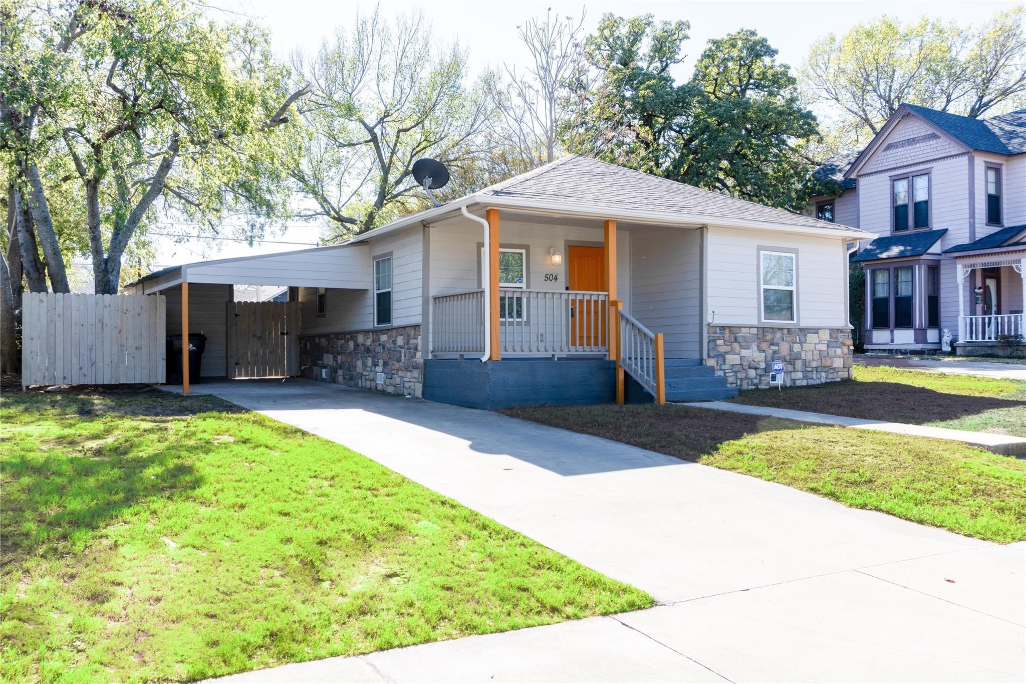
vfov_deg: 43.6
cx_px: 513
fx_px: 855
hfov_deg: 61.9
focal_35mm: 30
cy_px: 342
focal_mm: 20
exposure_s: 1/125
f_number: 8
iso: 100
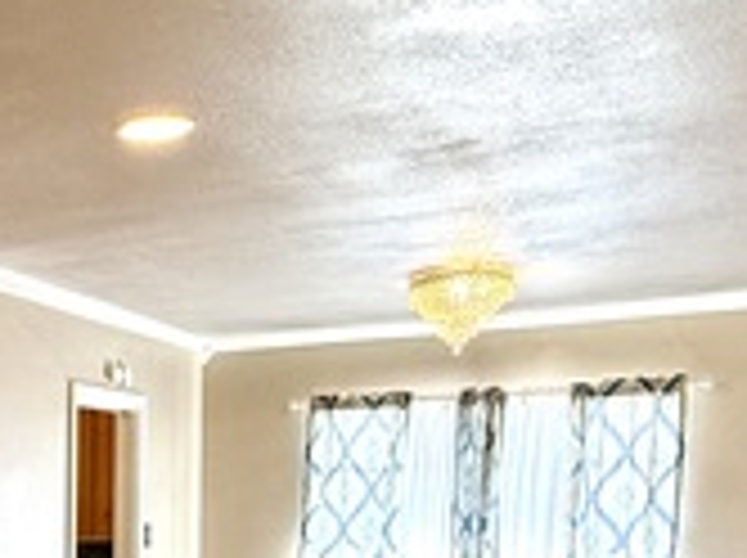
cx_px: -94
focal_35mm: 54
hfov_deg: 31.2
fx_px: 1164
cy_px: 662
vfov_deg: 24.5
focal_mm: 2.22
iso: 200
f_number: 2.2
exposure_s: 1/120
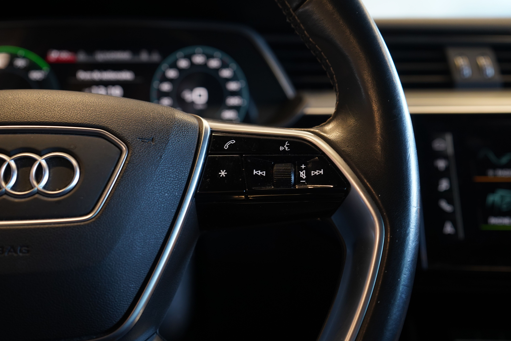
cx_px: 256
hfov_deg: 53.1
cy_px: 170
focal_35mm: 36
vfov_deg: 36.9
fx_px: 511
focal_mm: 36
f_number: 5
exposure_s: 1/20
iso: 1250
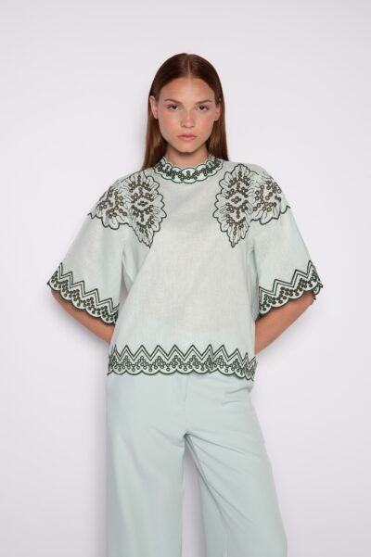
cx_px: 186
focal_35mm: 40
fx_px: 619
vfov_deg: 48.5
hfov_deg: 33.4
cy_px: 278
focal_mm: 40
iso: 200
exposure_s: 1/160
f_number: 7.1
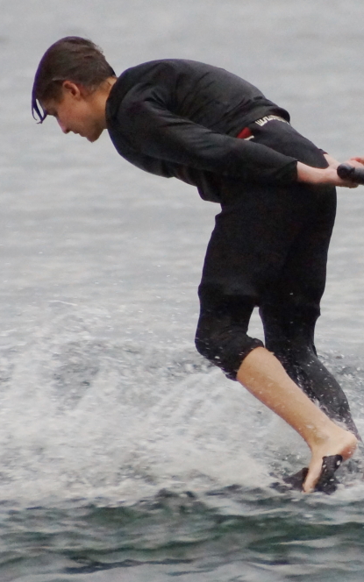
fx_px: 9127
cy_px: 291
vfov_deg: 3.7
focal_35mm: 575
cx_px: 346
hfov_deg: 2.3
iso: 1250
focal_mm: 250
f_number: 6.3
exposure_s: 1/400
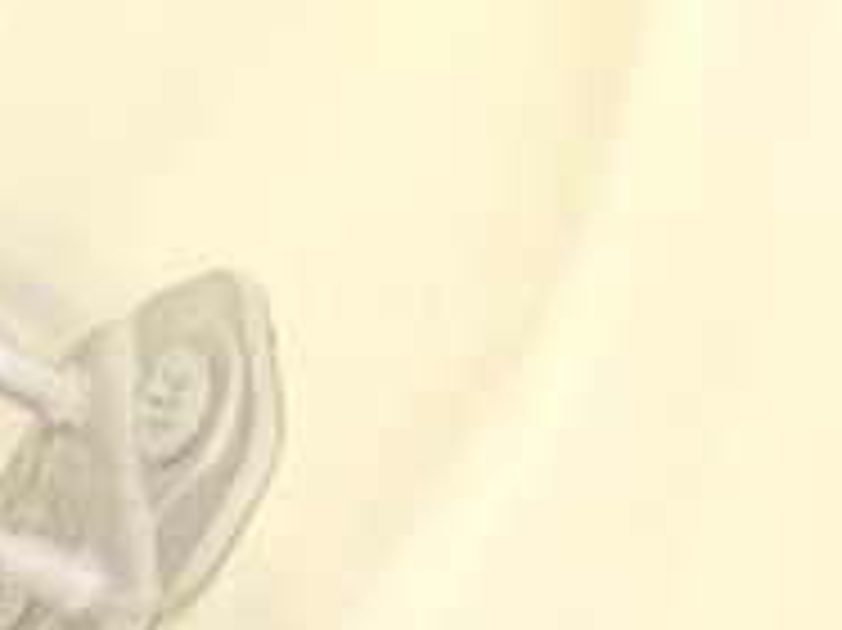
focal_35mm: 164
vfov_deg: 8.5
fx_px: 3987
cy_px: -652
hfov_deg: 9.1
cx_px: -1891
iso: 125
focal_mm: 6.76
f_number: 1.78
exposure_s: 1/211
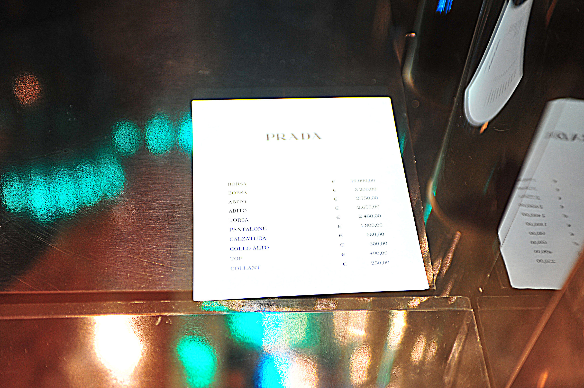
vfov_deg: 24.2
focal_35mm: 56
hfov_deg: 35.7
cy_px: 194
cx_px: 292
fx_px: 908
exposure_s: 1/100
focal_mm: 56
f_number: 2.8
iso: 400
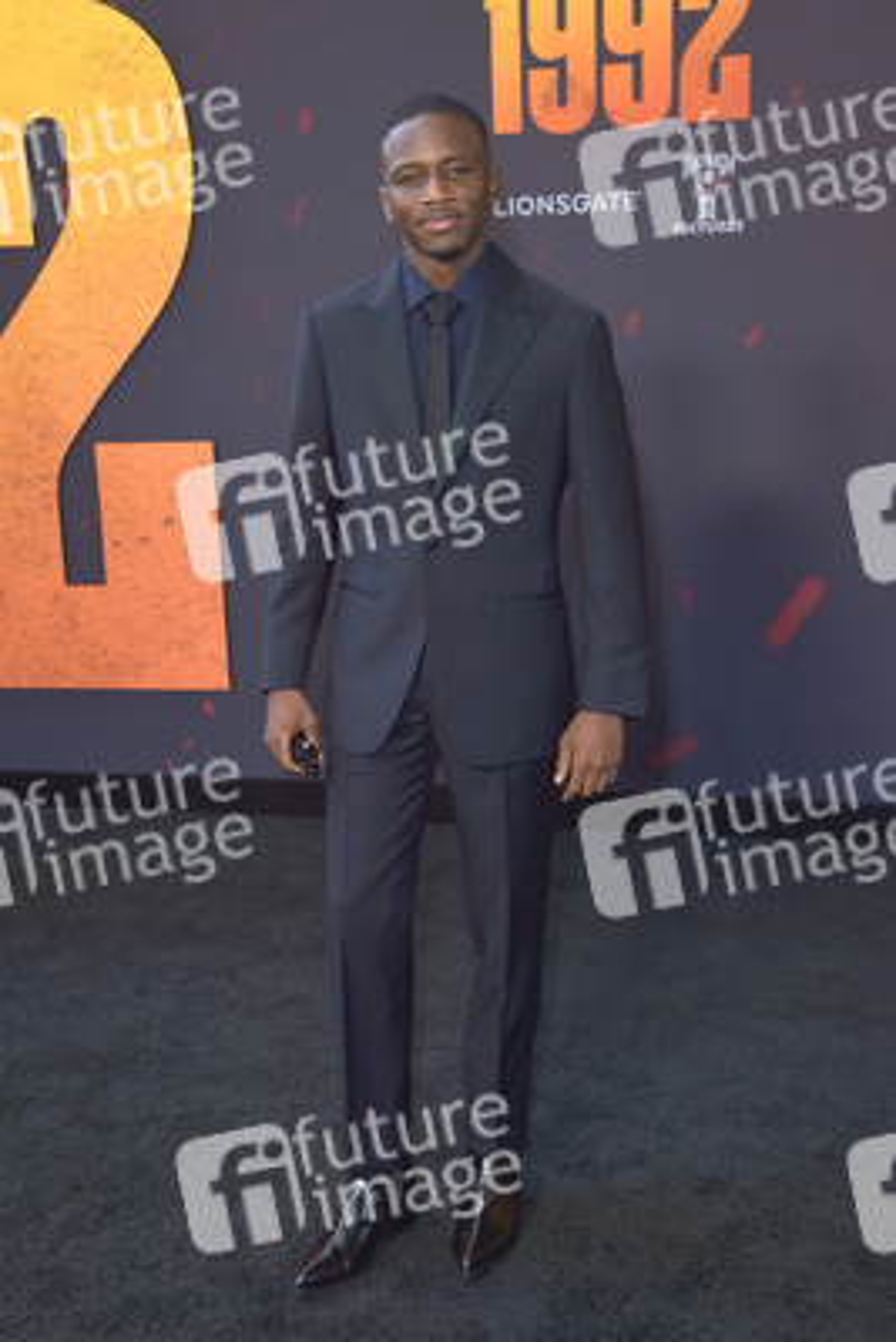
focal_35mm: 48
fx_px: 1790
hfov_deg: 28.1
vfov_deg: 41.1
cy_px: 671
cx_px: 448
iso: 640
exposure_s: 1/250
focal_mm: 48
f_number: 6.3
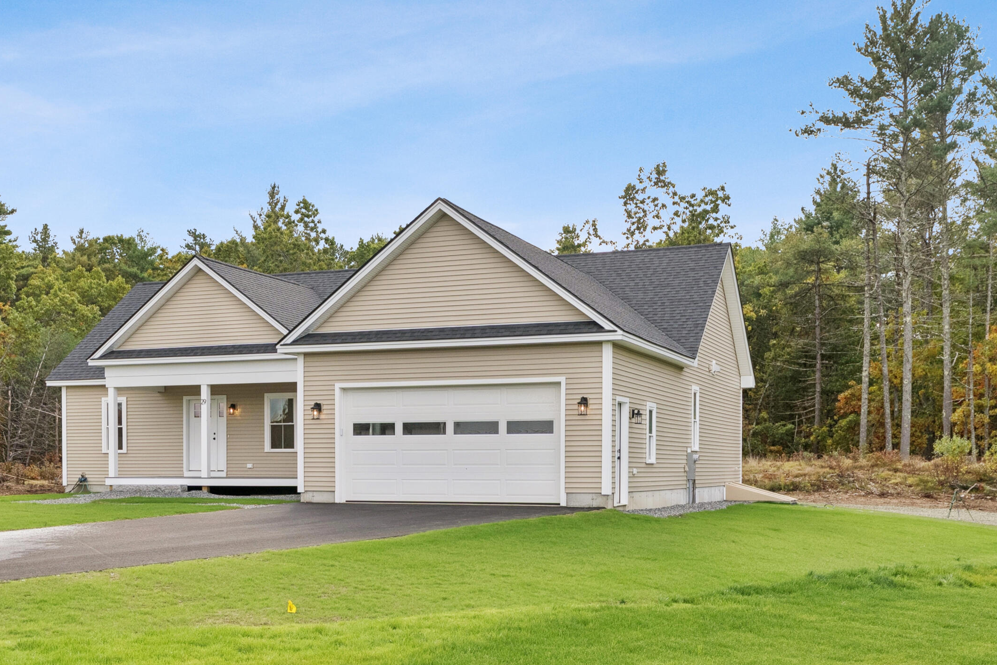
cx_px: 431
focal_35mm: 44
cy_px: 325
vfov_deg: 30.5
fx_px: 1219
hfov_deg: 44.4
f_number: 7.1
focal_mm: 31
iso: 320
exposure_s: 1/640
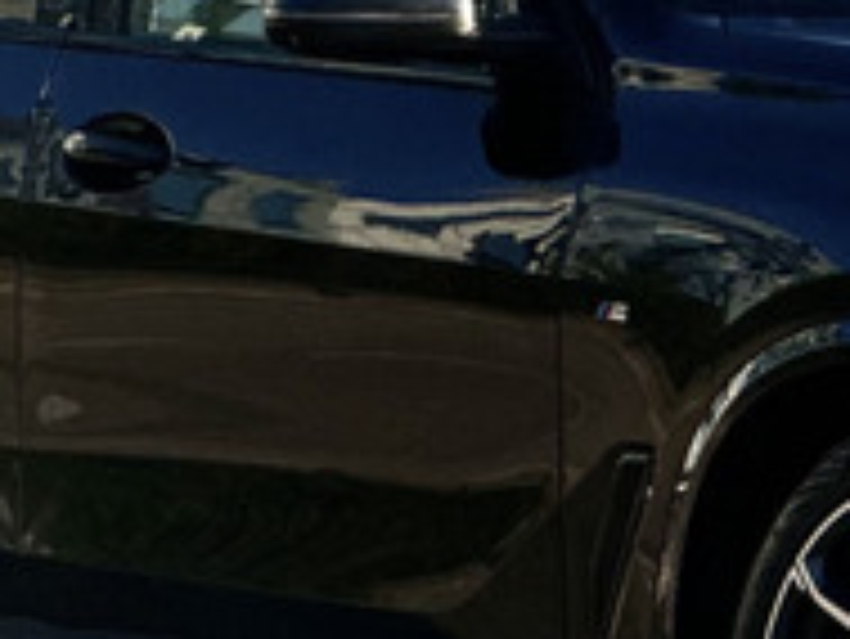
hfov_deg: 4.9
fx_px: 10000
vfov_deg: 3.7
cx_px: 989
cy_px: -4
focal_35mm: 407
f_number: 2.8
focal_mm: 9
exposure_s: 1/661
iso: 25
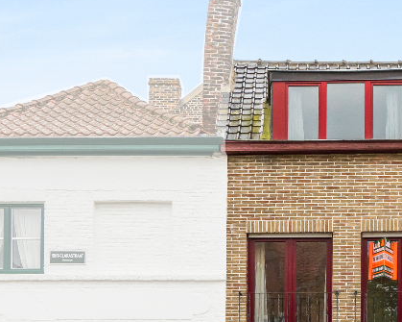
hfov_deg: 31.2
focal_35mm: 58
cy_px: 189
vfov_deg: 26.2
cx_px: 351
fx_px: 690
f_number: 10
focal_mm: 16
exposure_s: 1/200
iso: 500
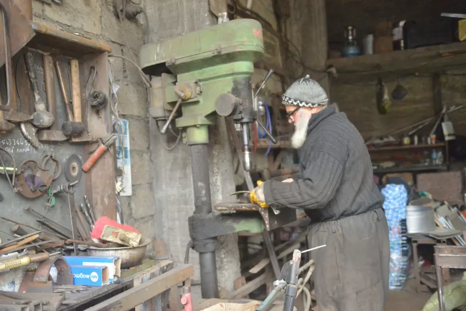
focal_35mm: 36
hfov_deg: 53.1
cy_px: 156
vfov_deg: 36.9
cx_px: 233
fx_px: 466
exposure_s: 1/250
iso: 5000
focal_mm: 36
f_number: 2.8
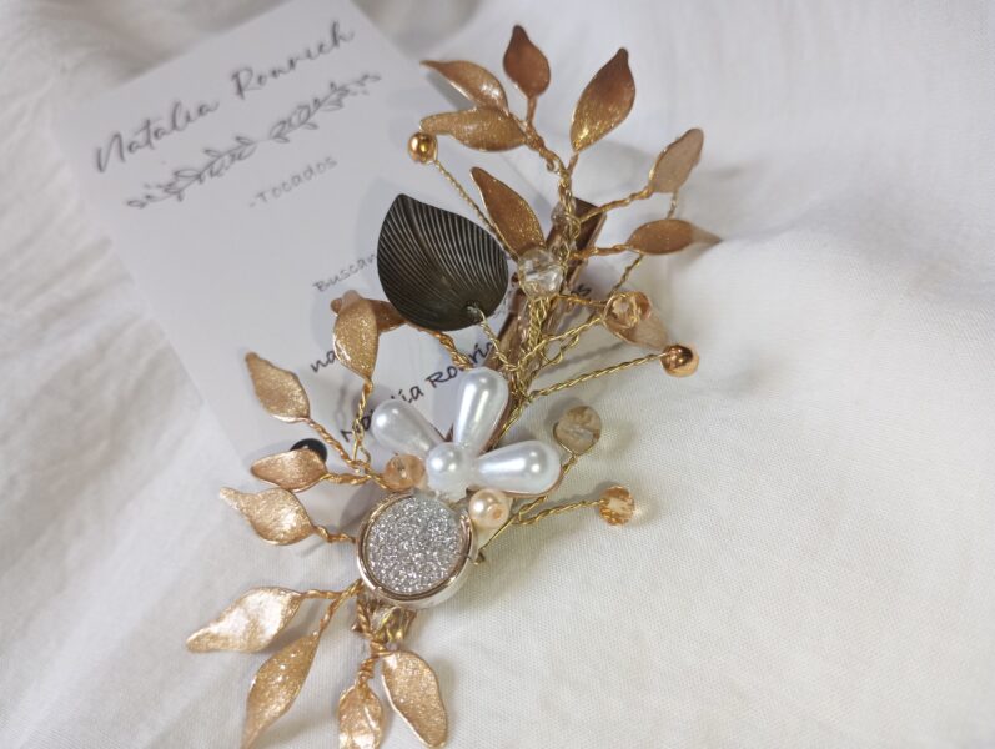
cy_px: 374
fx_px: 806
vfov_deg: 49.9
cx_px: 498
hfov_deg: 63.4
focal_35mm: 28
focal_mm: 4.27
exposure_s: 1/100
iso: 318
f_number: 1.8
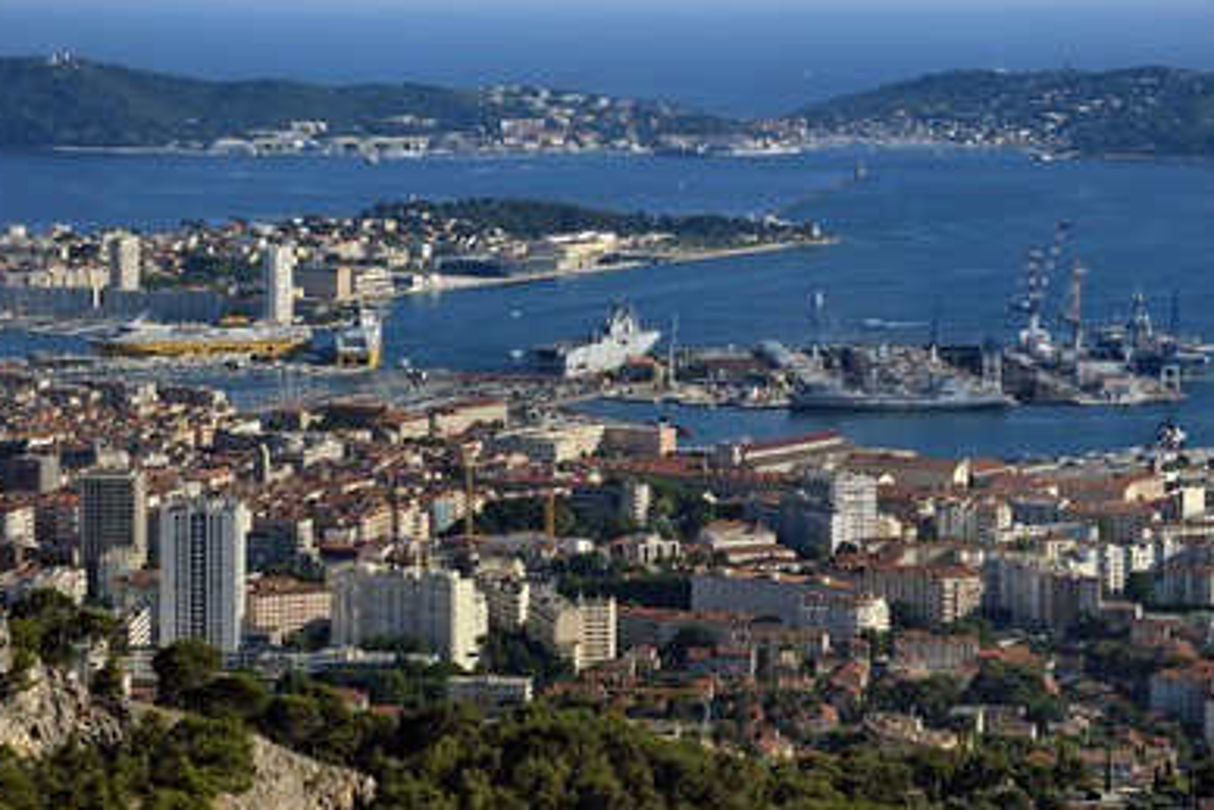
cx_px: 610
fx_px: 4453
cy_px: 382
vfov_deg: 10.4
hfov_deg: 15.5
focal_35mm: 132
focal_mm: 122
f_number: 13
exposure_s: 1/320
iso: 200
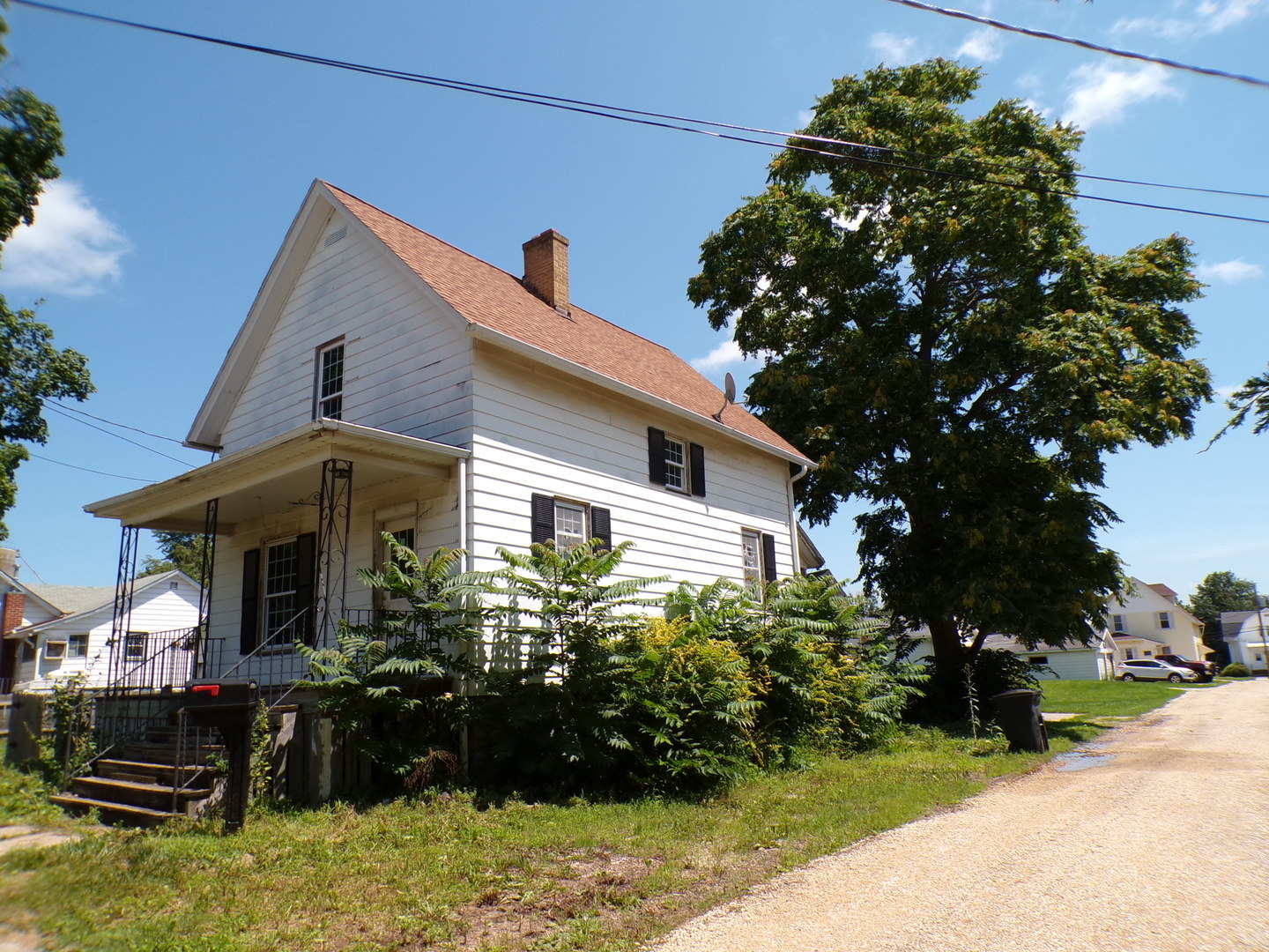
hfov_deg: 71.6
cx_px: 634
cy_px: 476
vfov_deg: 56.8
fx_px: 880
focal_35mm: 24
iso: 100
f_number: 4.4
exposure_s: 1/600
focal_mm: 4.3
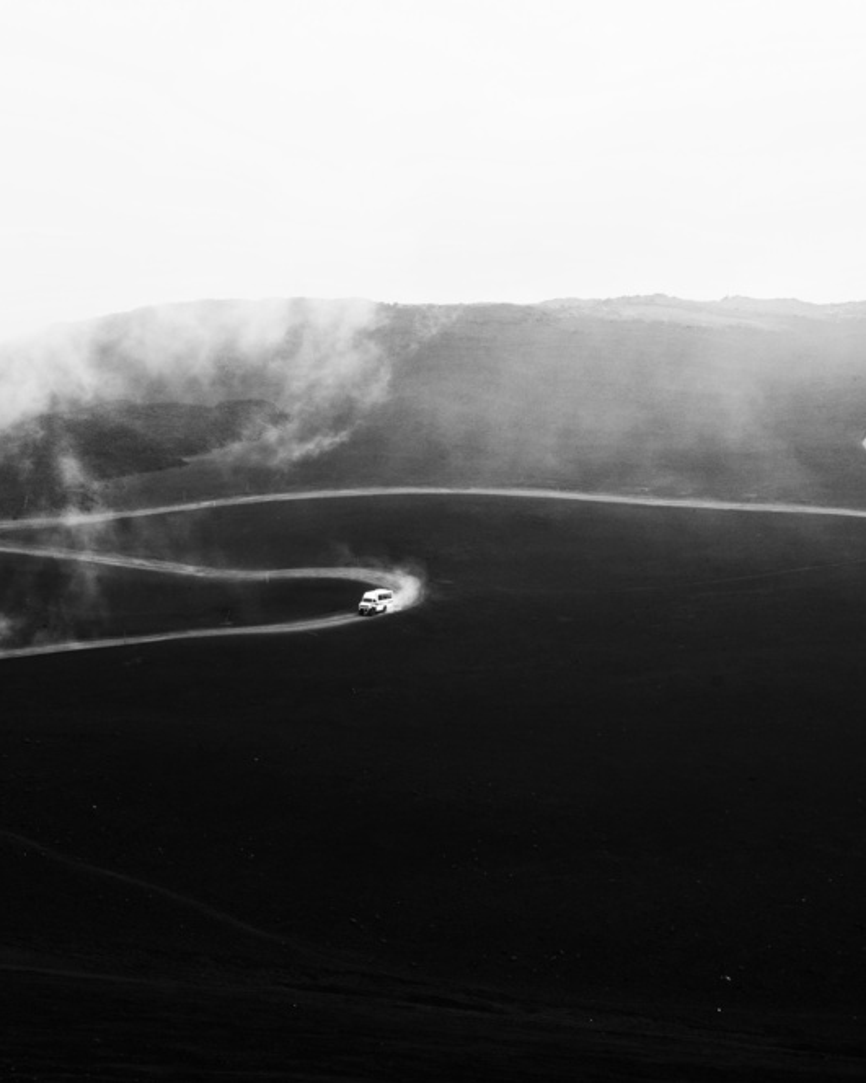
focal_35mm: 82
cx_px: 328
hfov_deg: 18.7
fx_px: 2628
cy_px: 542
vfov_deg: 23.3
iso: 400
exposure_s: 1/320
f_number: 11
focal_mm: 58
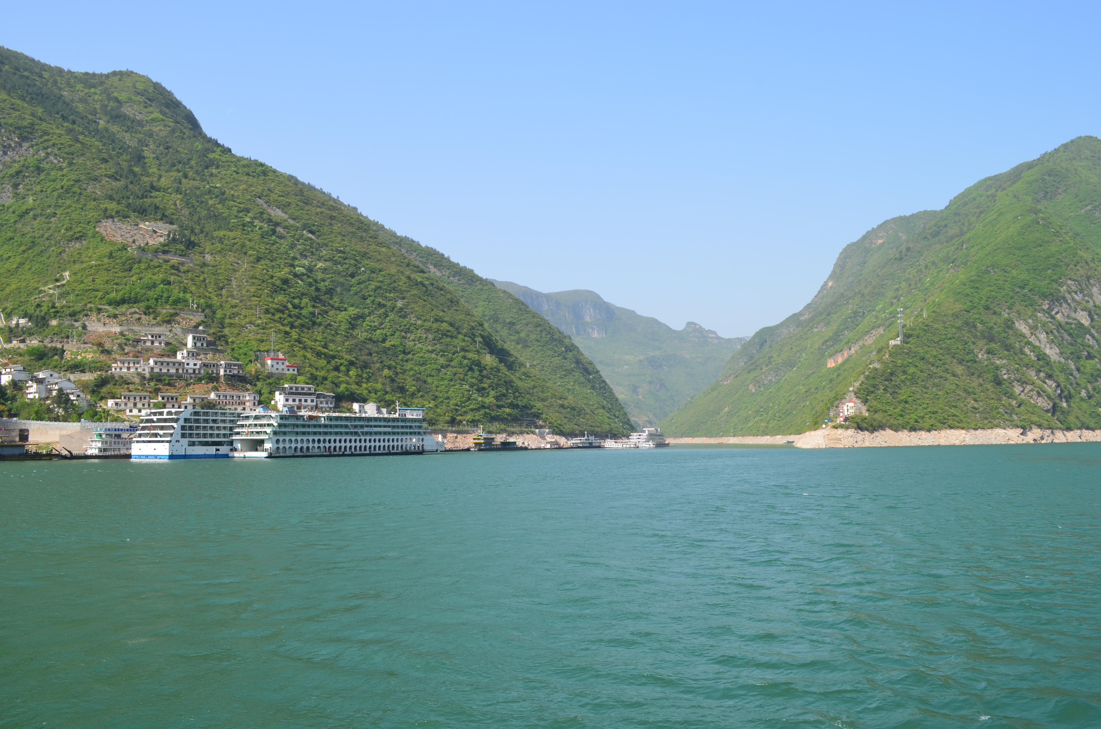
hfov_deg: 67.5
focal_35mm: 27
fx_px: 824
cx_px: 550
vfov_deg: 47.7
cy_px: 364
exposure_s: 1/125
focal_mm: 18
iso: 140
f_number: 11
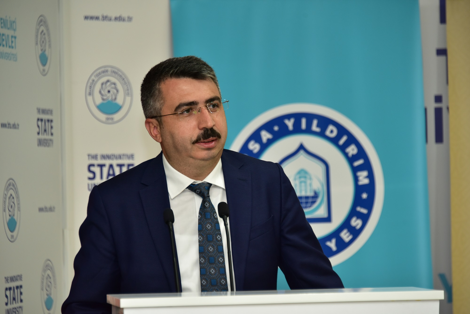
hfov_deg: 10.3
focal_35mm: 200
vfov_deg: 6.9
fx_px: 2611
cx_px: 235
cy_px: 157
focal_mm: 200
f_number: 5.6
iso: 1250
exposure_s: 1/60
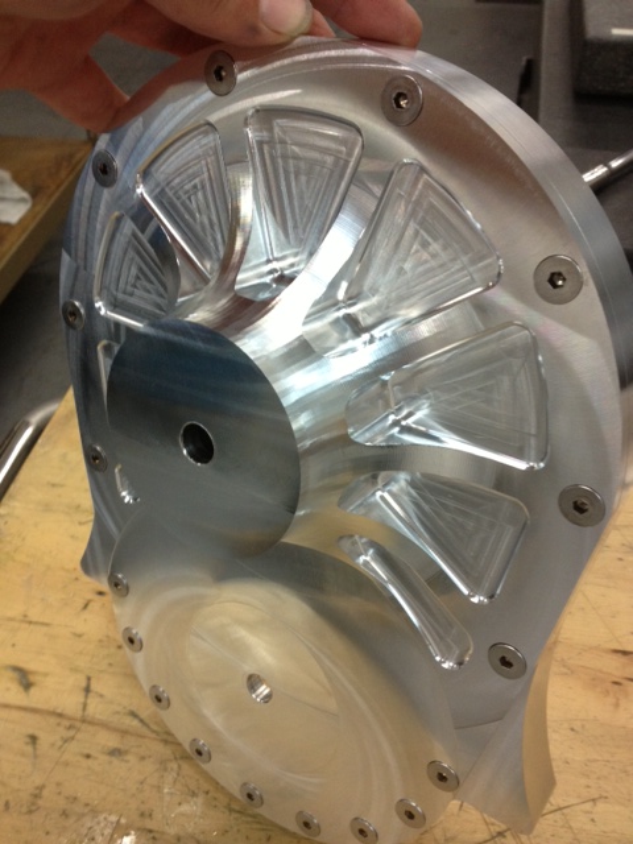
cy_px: 422
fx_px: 853
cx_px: 316
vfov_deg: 52.6
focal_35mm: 35
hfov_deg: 40.7
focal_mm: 4.28
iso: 160
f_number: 2.4
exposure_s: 1/20
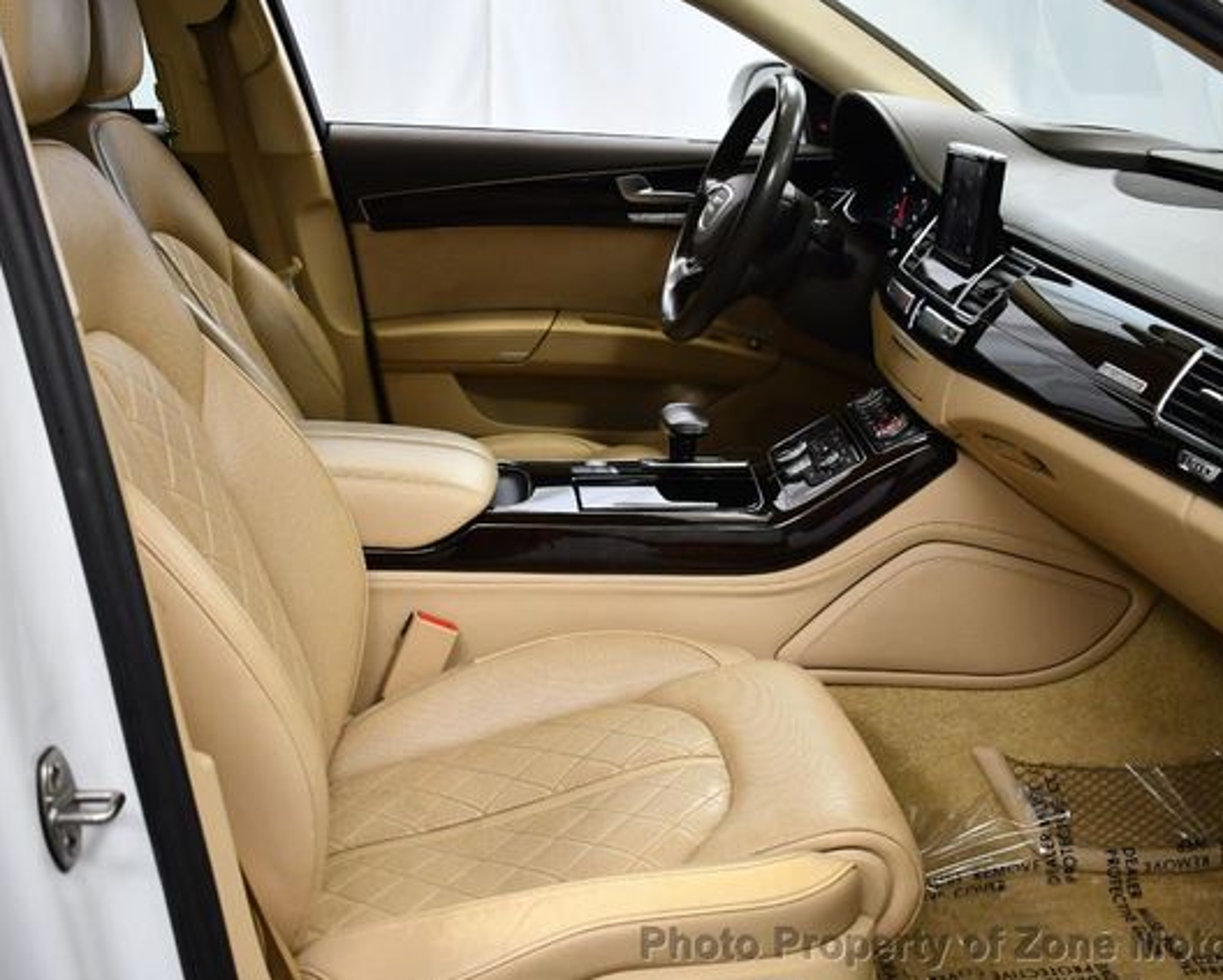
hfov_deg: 44.8
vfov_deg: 36.5
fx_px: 1485
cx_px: 607
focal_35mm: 41
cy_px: 492
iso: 1100
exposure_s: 1/125
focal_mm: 18
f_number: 3.5
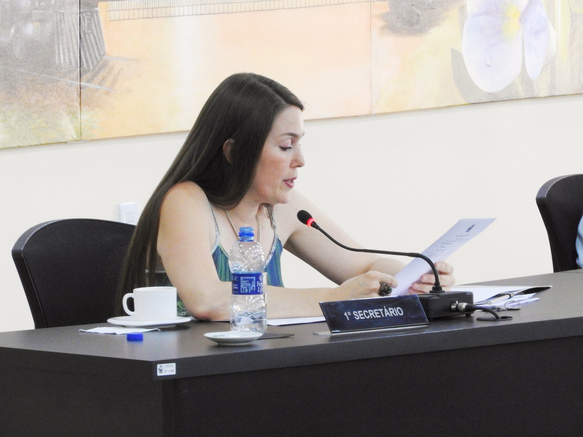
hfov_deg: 5.0
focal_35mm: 400
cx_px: 292
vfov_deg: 3.7
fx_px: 6737
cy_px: 218
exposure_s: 1/10
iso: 800
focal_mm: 71.7
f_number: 8
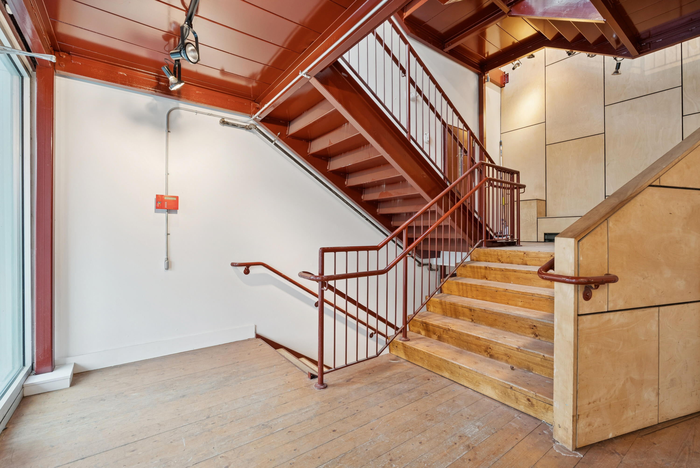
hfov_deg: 96.7
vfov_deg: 73.8
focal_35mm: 16
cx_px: 350
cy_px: 234
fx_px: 311
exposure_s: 1/15
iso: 320
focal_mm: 16
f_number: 7.1
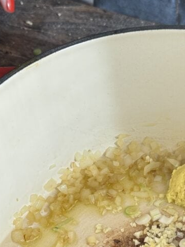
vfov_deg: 20.3
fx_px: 677
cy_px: 210
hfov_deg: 15.4
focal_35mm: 95
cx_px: 168
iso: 64
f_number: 1.78
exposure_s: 1/121
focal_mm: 6.76
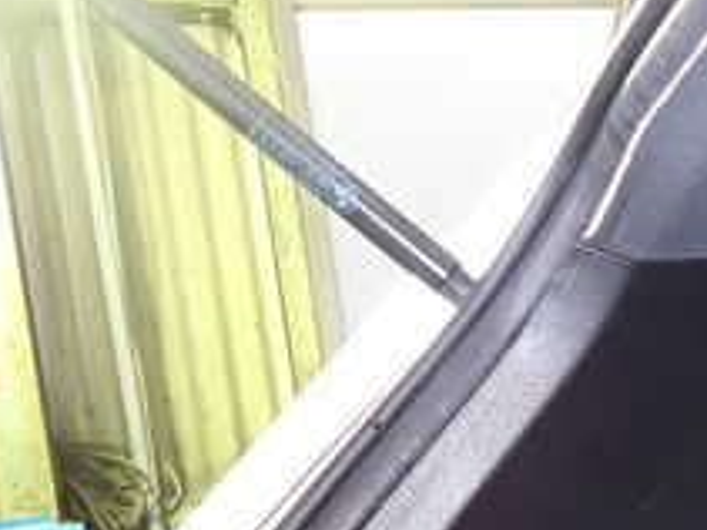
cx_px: 831
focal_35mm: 71
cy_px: 486
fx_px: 1449
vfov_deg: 20.3
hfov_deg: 24.9
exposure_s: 1/30
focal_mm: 4.5
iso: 500
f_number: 2
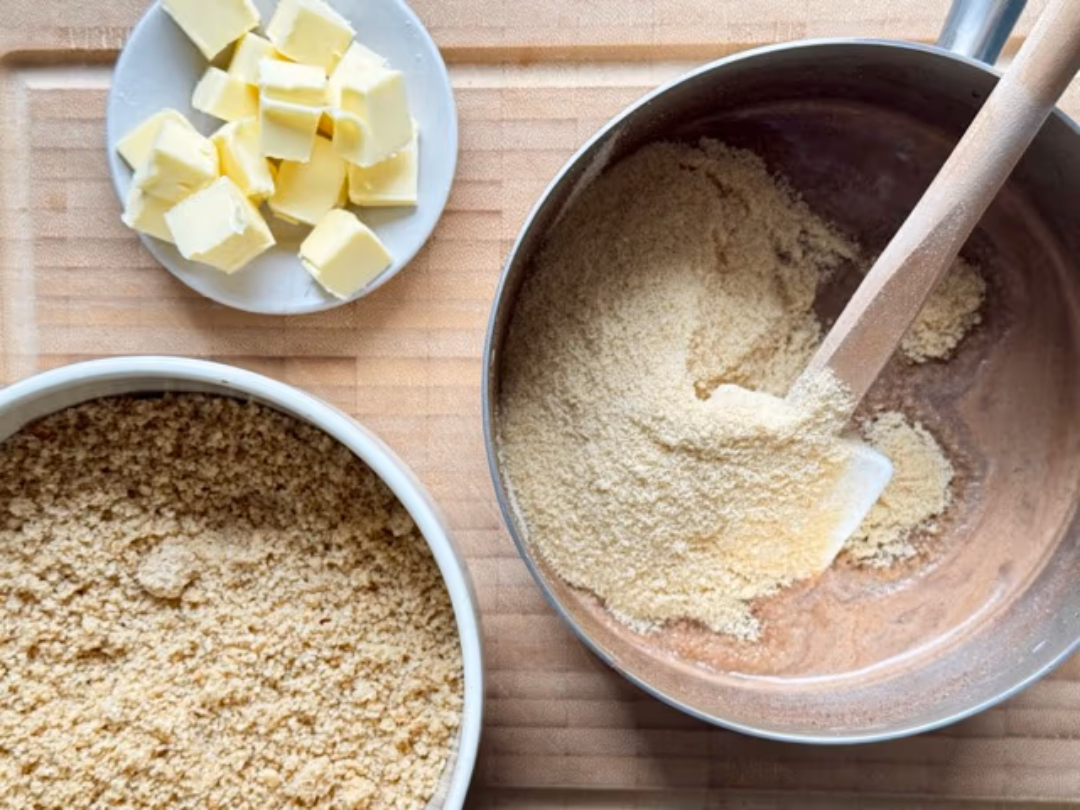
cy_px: 405
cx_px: 540
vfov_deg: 38.7
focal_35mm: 37
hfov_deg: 50.1
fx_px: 1154
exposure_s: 1/56
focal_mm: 6.76
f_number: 1.78
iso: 250
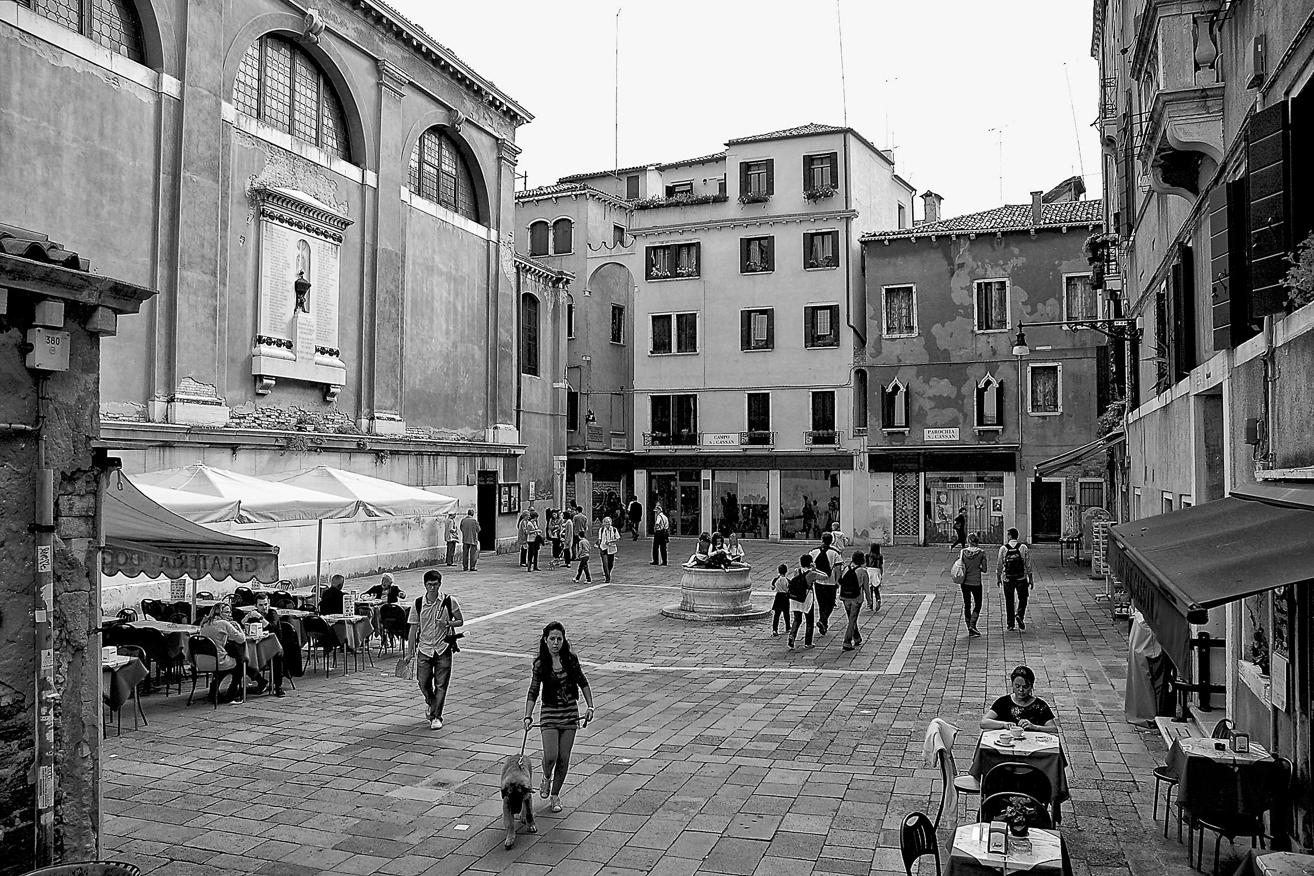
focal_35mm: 27
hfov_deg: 67.4
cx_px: 657
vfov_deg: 47.9
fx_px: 985
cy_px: 438
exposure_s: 1/800
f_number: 4.5
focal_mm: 18
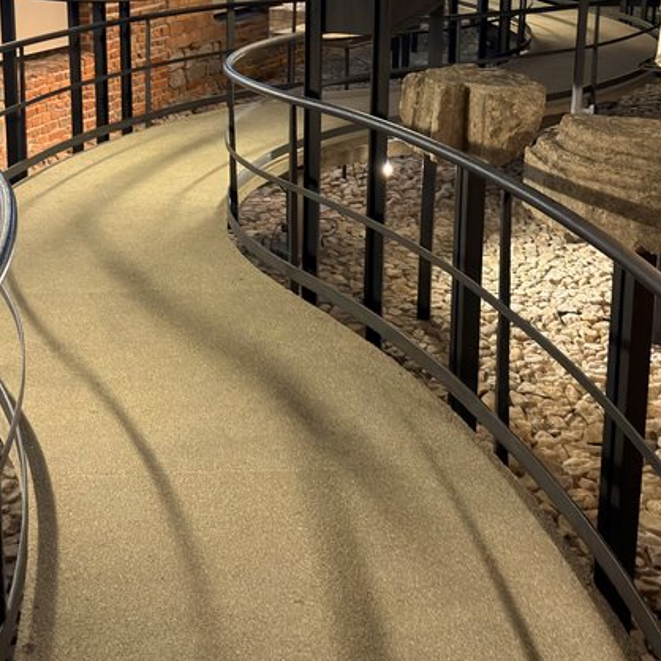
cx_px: 291
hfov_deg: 32.8
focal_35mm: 52
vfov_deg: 31.8
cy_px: 114
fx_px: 1123
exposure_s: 1/25
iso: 800
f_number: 1.78
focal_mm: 6.76
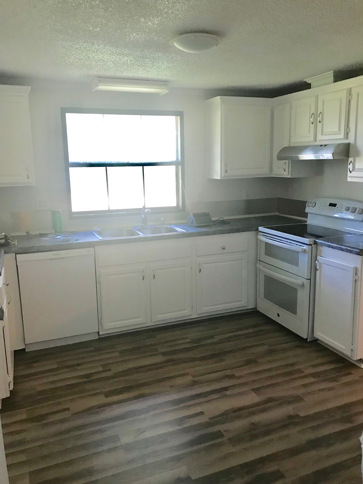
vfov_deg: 63.4
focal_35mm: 28
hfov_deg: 49.7
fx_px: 391
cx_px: 182
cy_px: 242
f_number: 1.8
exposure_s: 1/15
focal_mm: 3.99
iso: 64
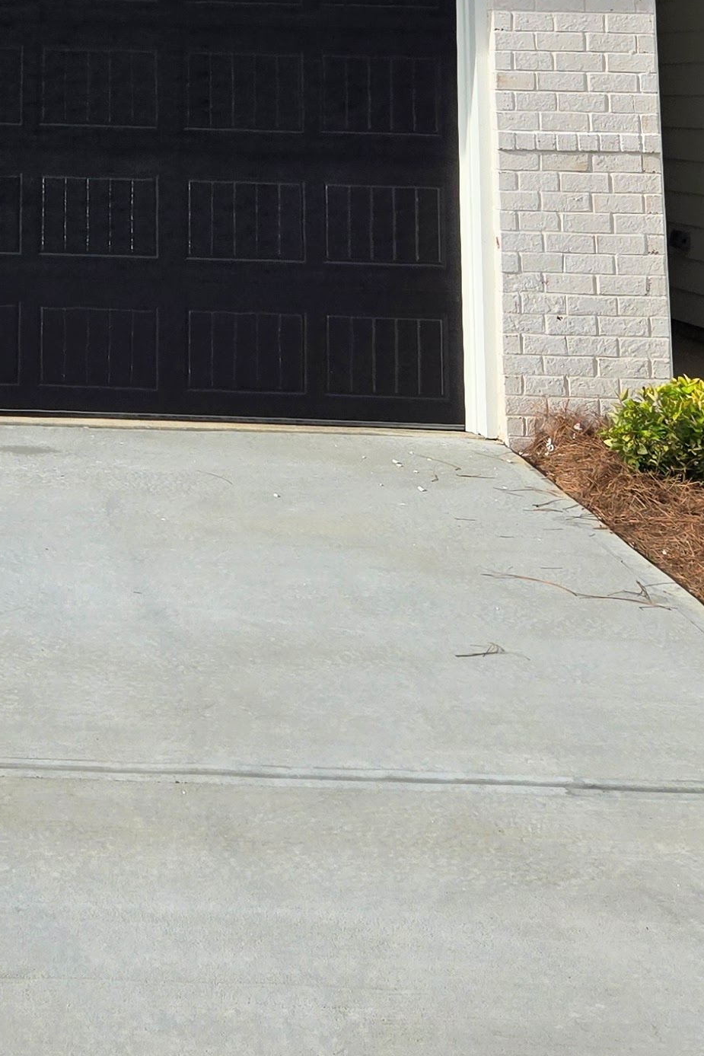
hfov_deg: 18.8
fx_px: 2023
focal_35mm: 69
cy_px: -168
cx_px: -119
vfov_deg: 26.4
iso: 40
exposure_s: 1/2921
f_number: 1.8
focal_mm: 5.4
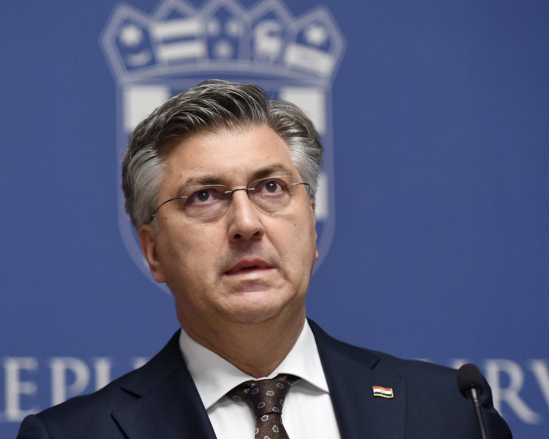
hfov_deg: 10.8
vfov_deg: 8.7
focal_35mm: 178
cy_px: 266
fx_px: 2893
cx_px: 226
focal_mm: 120
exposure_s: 1/320
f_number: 2.8
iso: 800
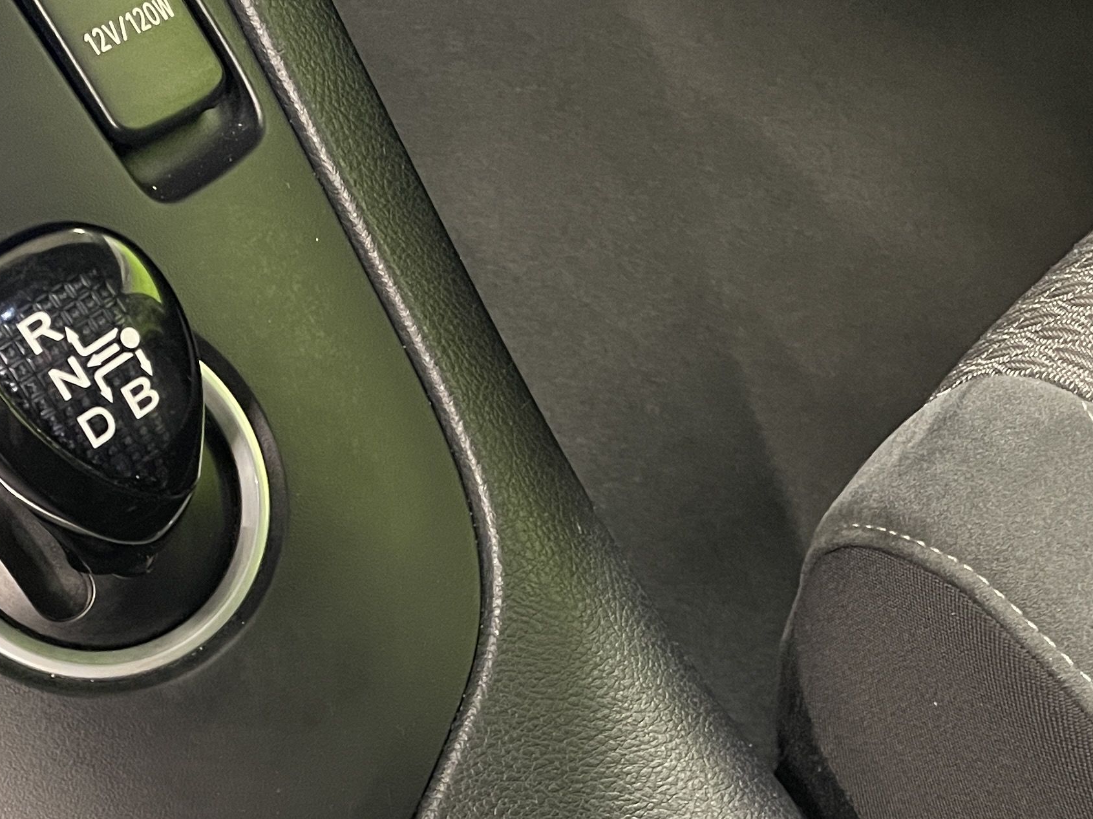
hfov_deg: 31.0
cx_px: 394
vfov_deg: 22.6
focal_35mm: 62
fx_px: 1958
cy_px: 842
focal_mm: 4.2
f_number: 1.6
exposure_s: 1/33
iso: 500
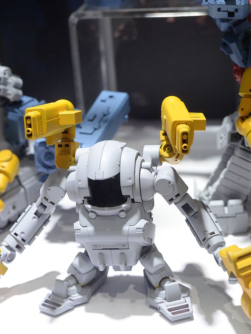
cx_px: 115
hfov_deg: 20.2
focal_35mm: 73
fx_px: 706
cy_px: 237
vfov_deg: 26.4
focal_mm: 50
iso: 2000
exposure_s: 1/100
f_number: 6.3
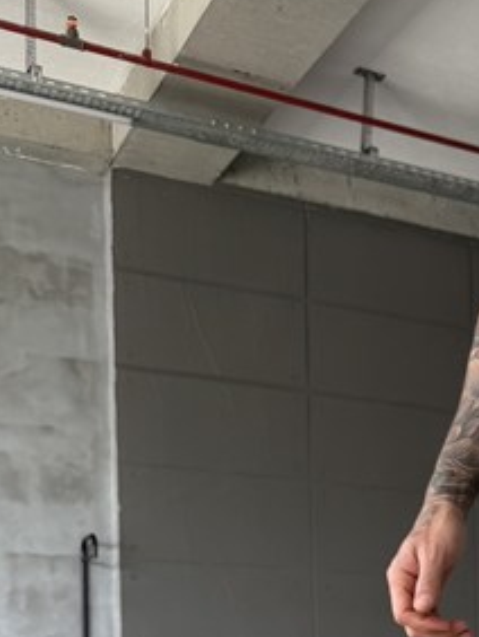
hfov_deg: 19.6
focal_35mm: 68
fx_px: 1253
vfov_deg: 25.6
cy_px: 761
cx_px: 660
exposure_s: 1/156
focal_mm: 6.76
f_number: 1.78
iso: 64
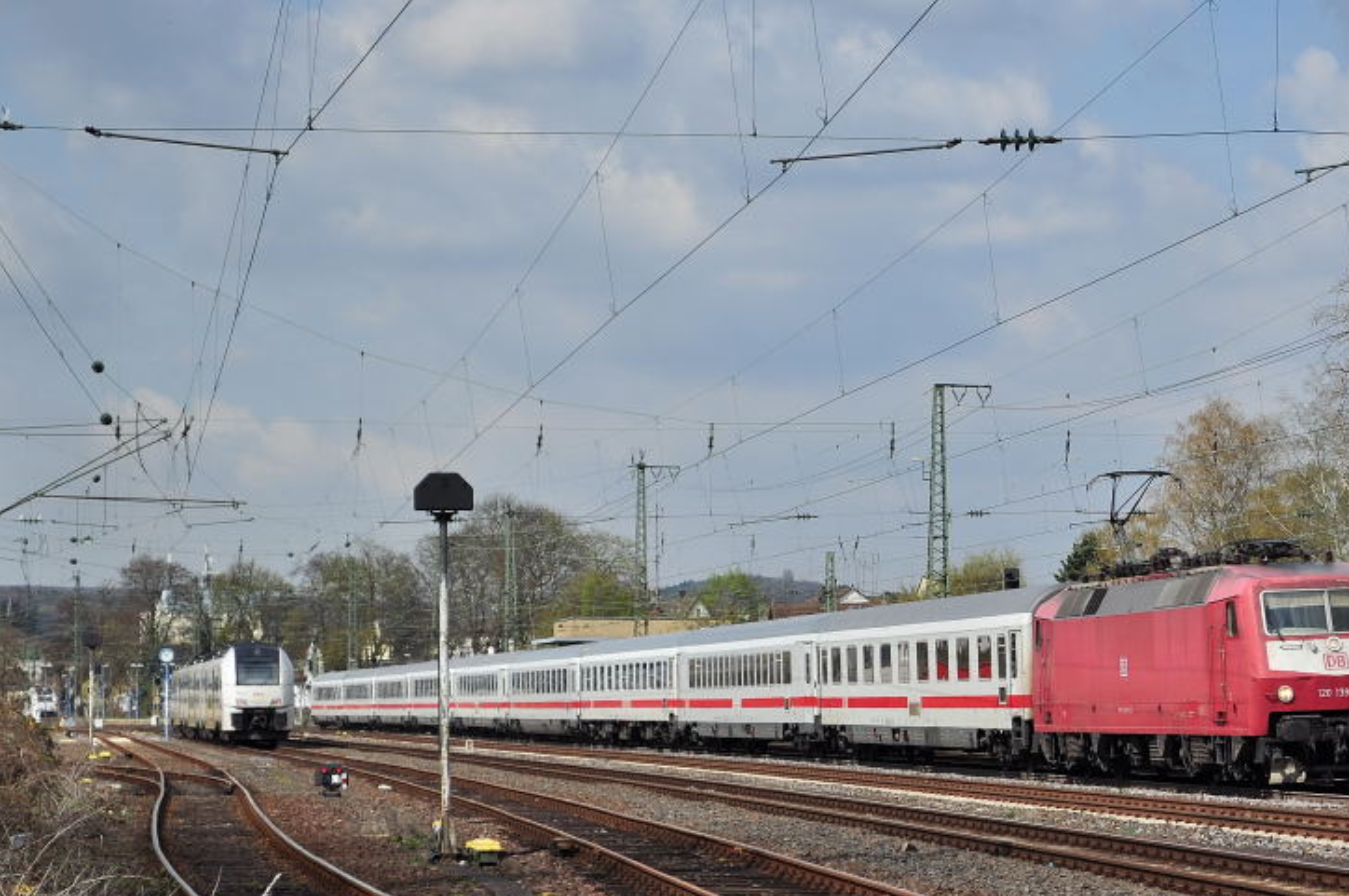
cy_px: 527
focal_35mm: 117
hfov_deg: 17.5
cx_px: 878
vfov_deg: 11.7
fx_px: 4368
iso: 200
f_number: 6.3
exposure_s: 1/1600
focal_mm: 55
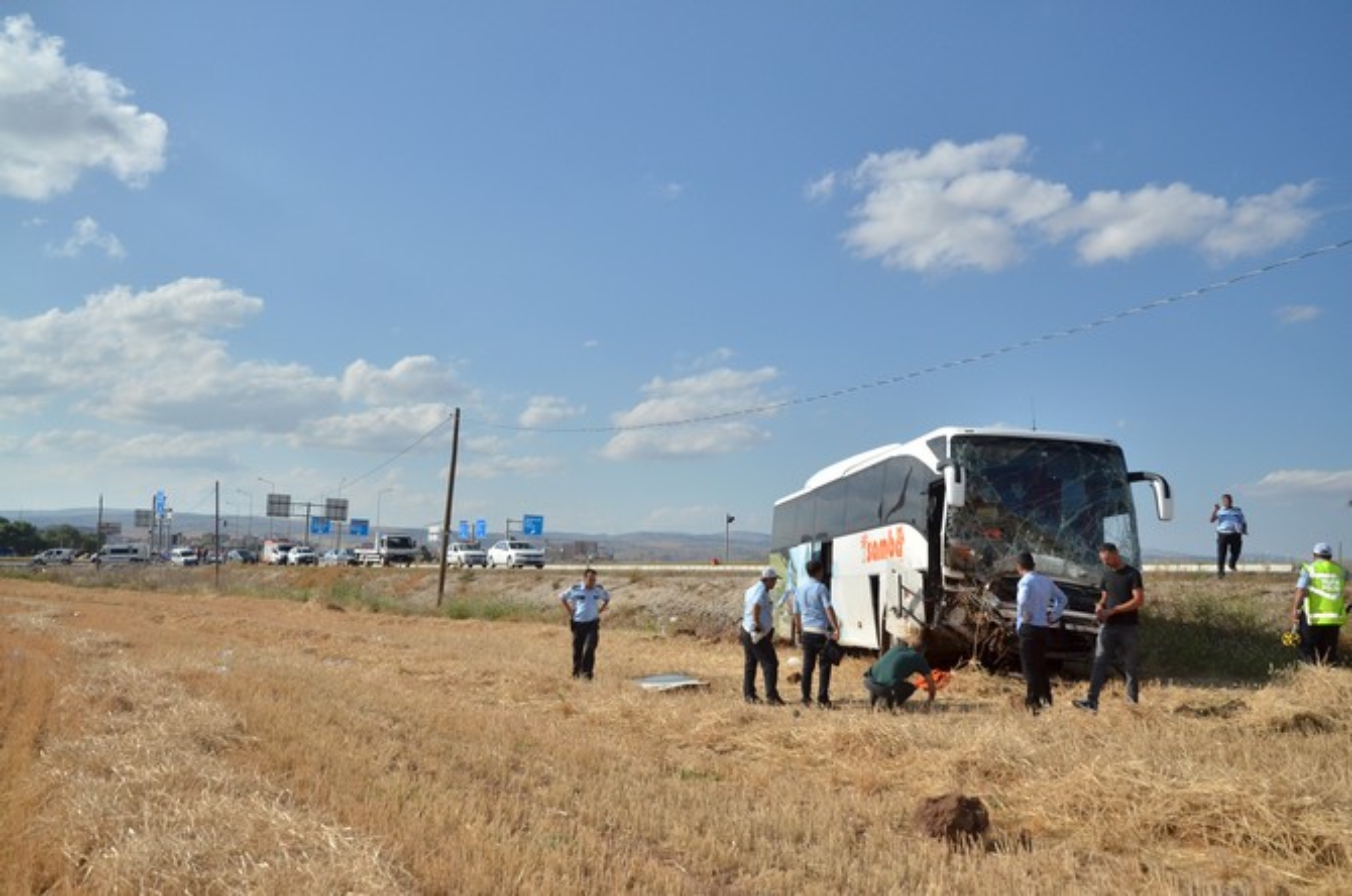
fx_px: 1068
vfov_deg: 45.5
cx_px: 676
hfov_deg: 64.7
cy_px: 448
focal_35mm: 28
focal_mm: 19
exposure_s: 1/8000
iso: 500
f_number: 5
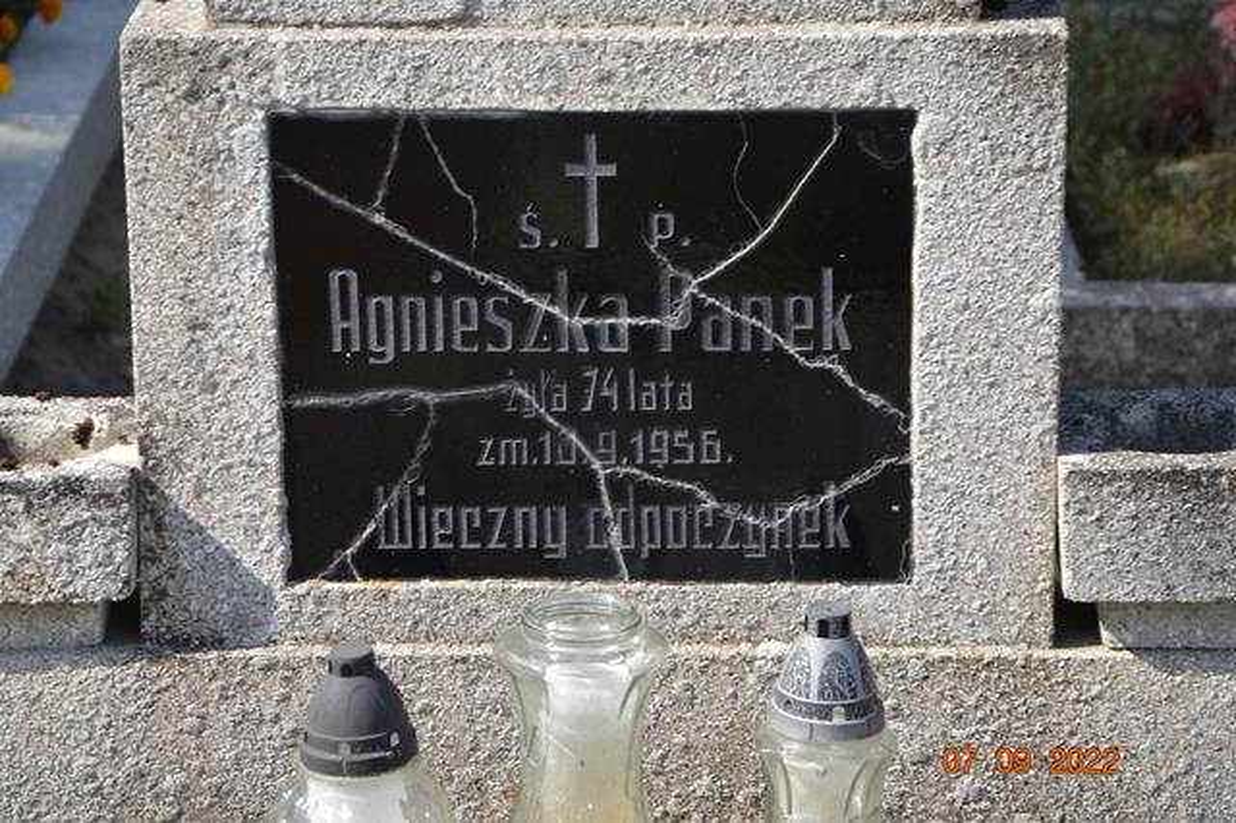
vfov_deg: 9.9
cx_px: 618
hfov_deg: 14.9
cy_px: 412
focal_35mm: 138
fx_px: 4735
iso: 100
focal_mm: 92
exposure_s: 1/160
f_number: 6.3
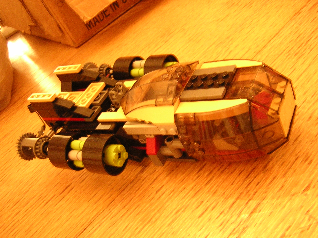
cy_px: 119
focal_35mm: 36
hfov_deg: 51.4
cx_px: 159
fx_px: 331
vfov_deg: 39.7
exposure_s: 1/2.9
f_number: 2.6
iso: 400
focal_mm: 4.7
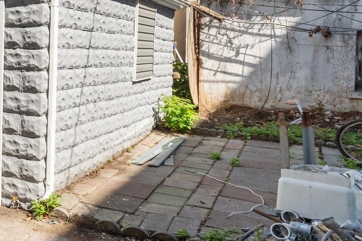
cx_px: -115
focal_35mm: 44
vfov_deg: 29.9
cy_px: 57
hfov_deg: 32.6
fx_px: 442
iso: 1250
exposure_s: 1/1250
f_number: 10
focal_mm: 14
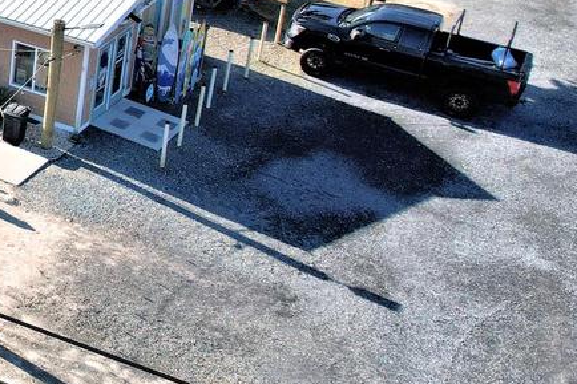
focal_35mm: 73
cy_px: 9
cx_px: -273
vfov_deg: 18.2
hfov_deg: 22.9
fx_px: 1170
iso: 200
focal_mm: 8.38
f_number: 2.8
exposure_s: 1/2000
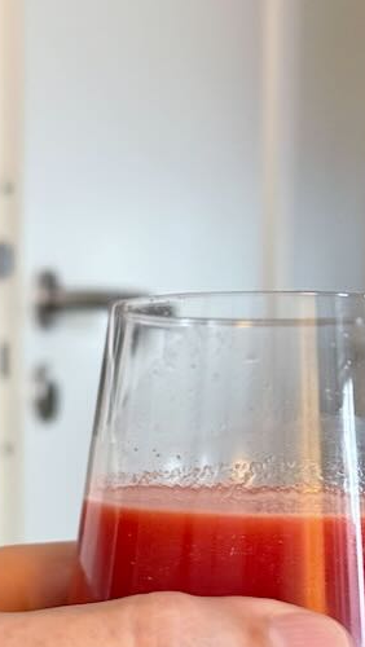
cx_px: 232
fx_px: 1837
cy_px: 576
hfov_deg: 11.3
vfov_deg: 19.6
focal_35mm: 107
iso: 500
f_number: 1.78
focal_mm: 6.76
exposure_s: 1/25
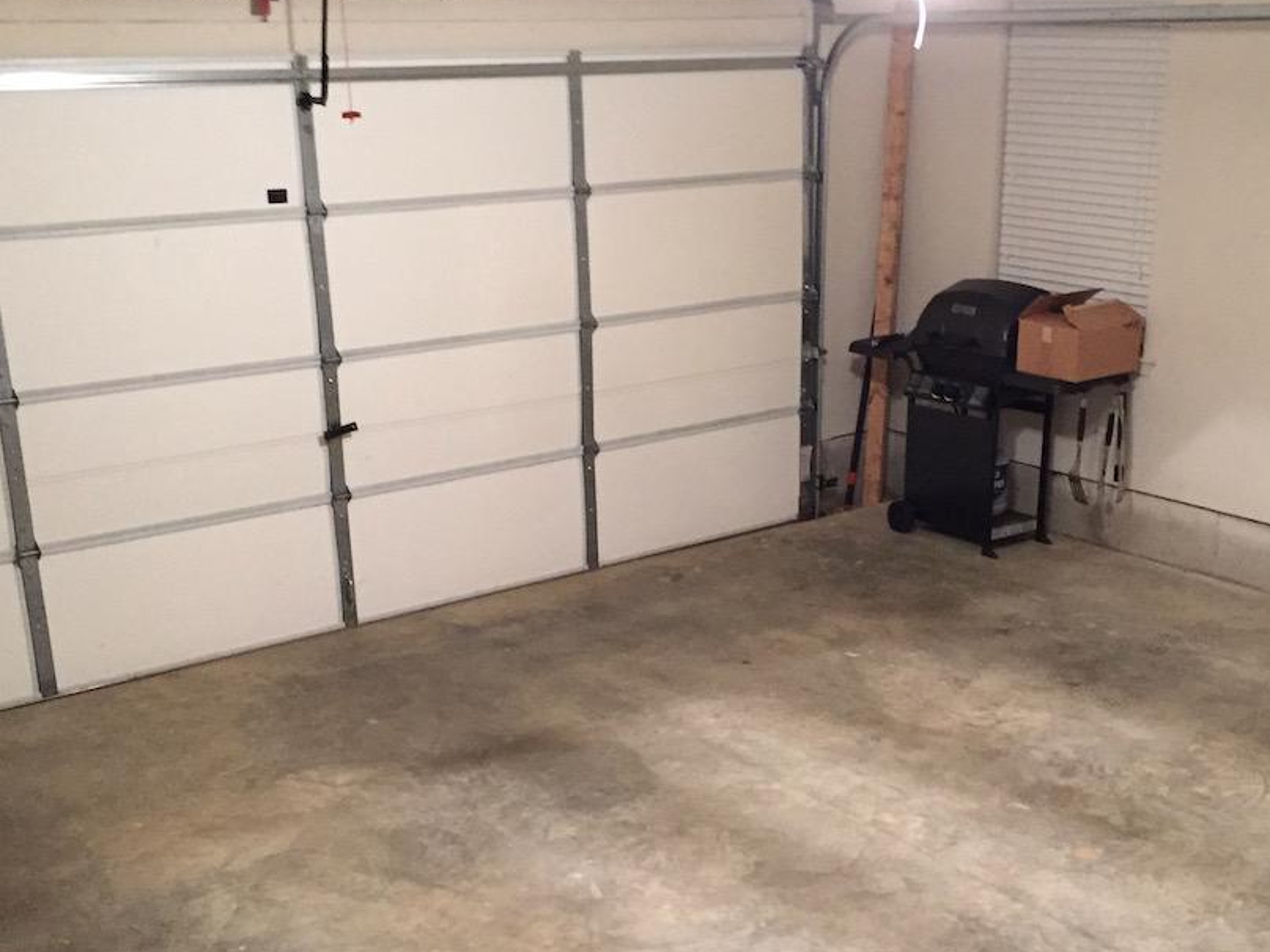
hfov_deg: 41.1
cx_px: 730
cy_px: 633
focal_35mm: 46
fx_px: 1687
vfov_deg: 31.3
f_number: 2.2
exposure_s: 1/15
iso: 320
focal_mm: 4.15
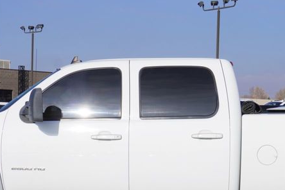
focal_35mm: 90
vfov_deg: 15.0
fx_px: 712
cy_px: 176
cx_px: 166
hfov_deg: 22.6
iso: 100
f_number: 11
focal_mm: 26
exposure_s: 1/250
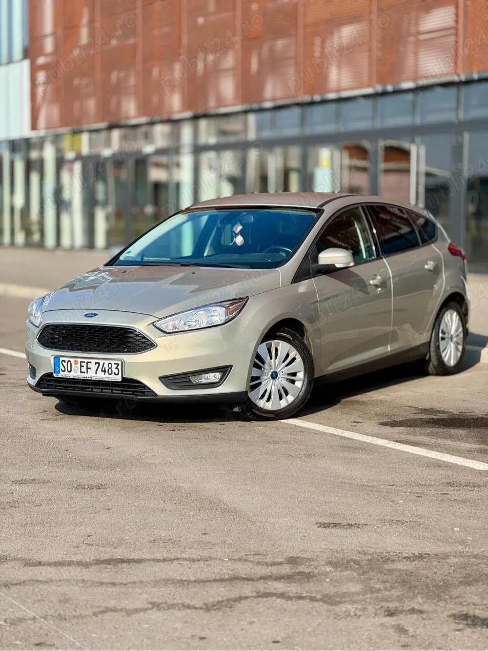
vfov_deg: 25.3
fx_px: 1448
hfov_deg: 19.1
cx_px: 244
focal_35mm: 77
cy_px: 326
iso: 25
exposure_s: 1/413
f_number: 2.8
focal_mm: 9
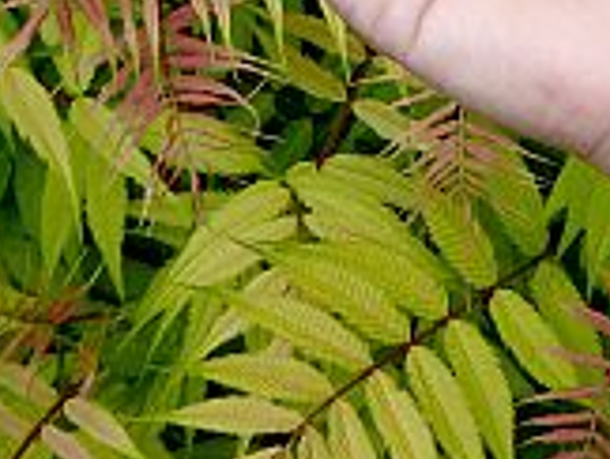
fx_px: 1853
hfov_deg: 17.5
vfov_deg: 13.7
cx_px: 810
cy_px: -90
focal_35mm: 105
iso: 100
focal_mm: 5.8
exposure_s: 1/320
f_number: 3.6
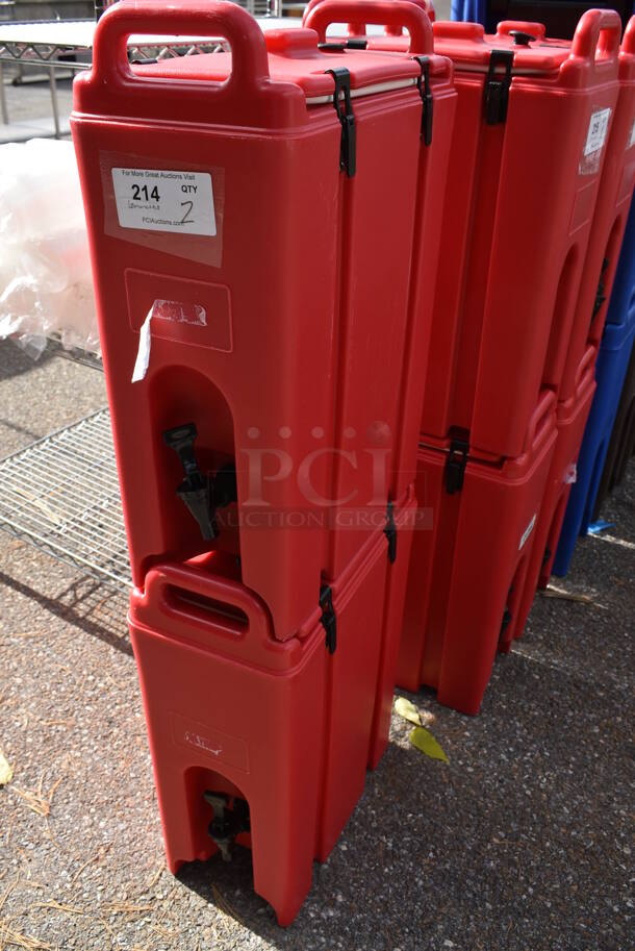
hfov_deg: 43.7
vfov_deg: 61.9
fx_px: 792
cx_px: 318
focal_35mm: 30
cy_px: 476
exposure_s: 1/400
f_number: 7.1
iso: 200
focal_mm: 20
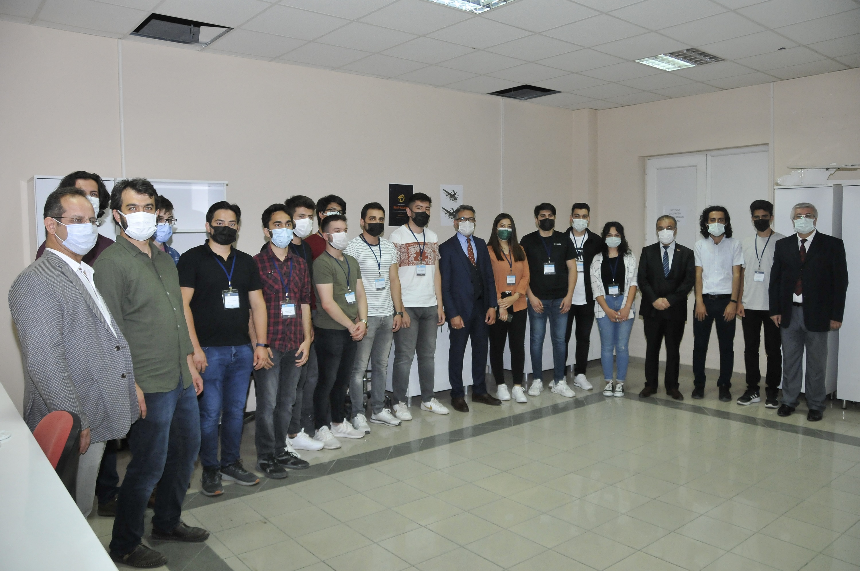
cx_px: 430
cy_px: 286
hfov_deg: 67.4
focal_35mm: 27
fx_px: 644
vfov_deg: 47.8
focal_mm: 18
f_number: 4
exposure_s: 1/60
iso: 1000
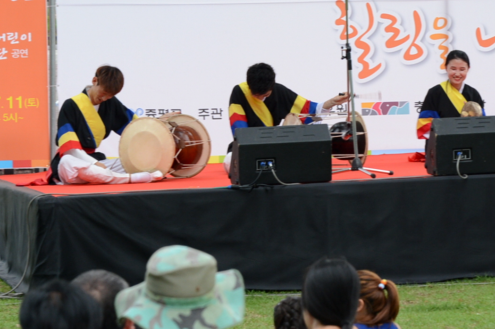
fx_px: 3614
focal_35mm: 263
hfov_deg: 7.8
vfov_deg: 5.2
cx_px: 455
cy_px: 71
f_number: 6.3
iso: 800
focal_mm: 112
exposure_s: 1/160
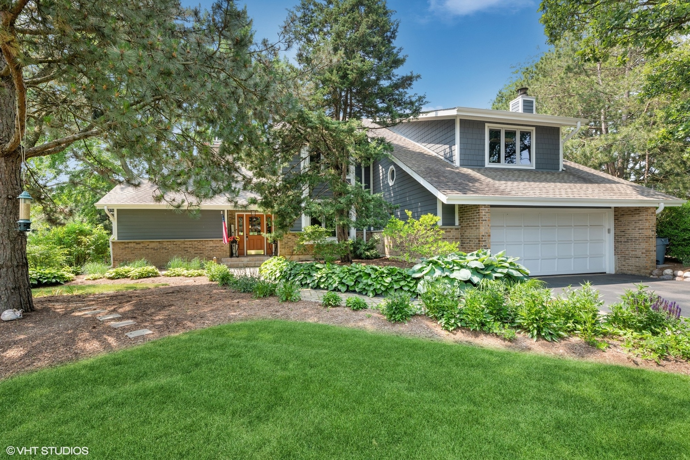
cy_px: 230
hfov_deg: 96.7
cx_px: 345
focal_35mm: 16
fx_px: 307
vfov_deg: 73.7
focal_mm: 16
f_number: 9.5
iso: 200
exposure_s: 1/125
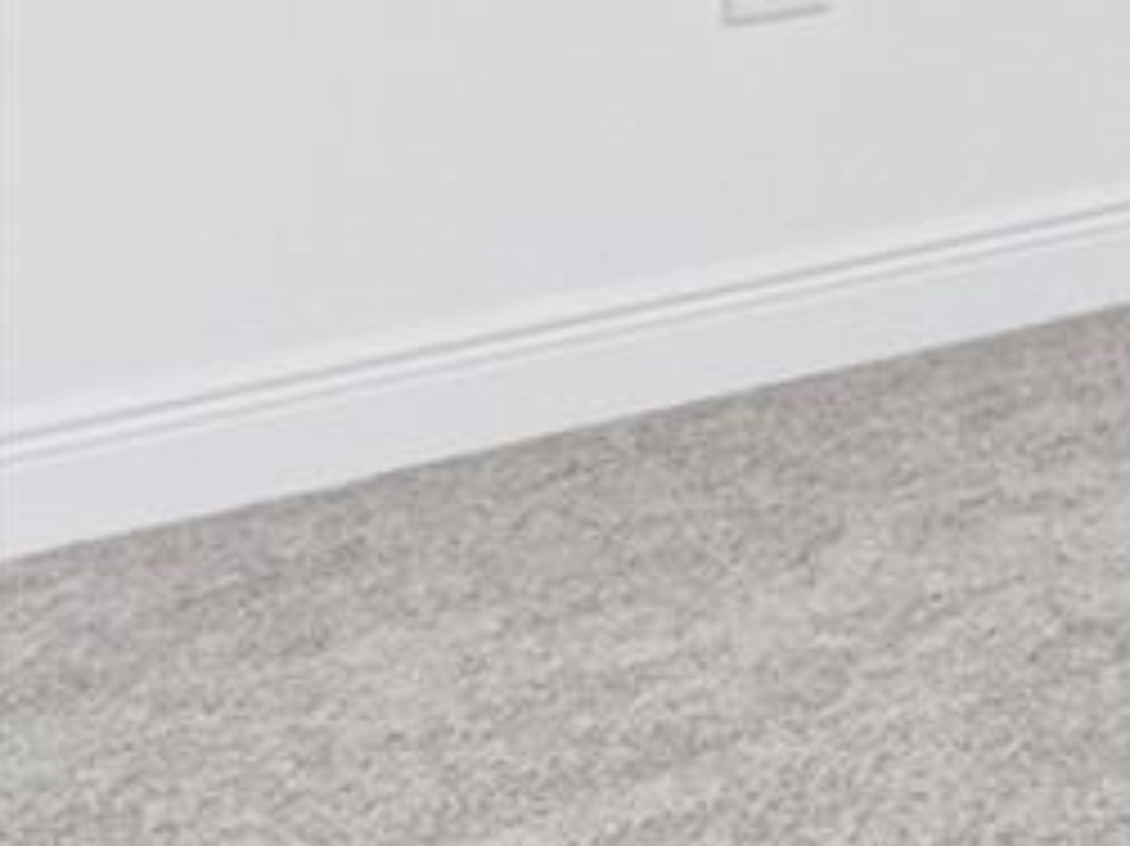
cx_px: 3588
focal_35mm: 92
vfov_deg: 13.9
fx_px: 3002
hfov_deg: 10.8
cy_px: -770
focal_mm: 10
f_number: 7.1
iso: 100
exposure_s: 1/50
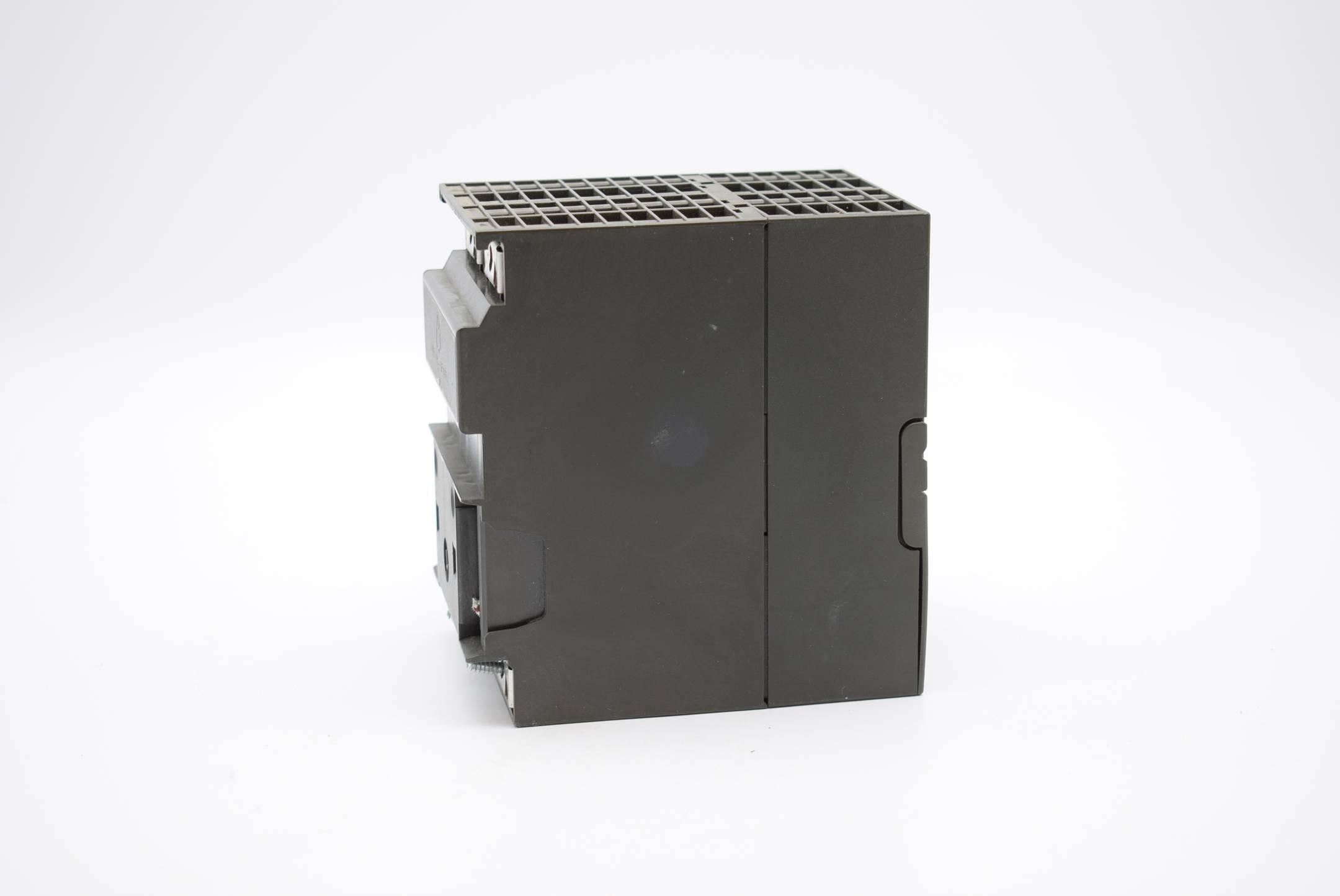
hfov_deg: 31.9
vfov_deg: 21.6
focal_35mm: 63
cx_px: 670
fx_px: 2347
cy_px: 448
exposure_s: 1/30
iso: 100
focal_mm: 42
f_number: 5
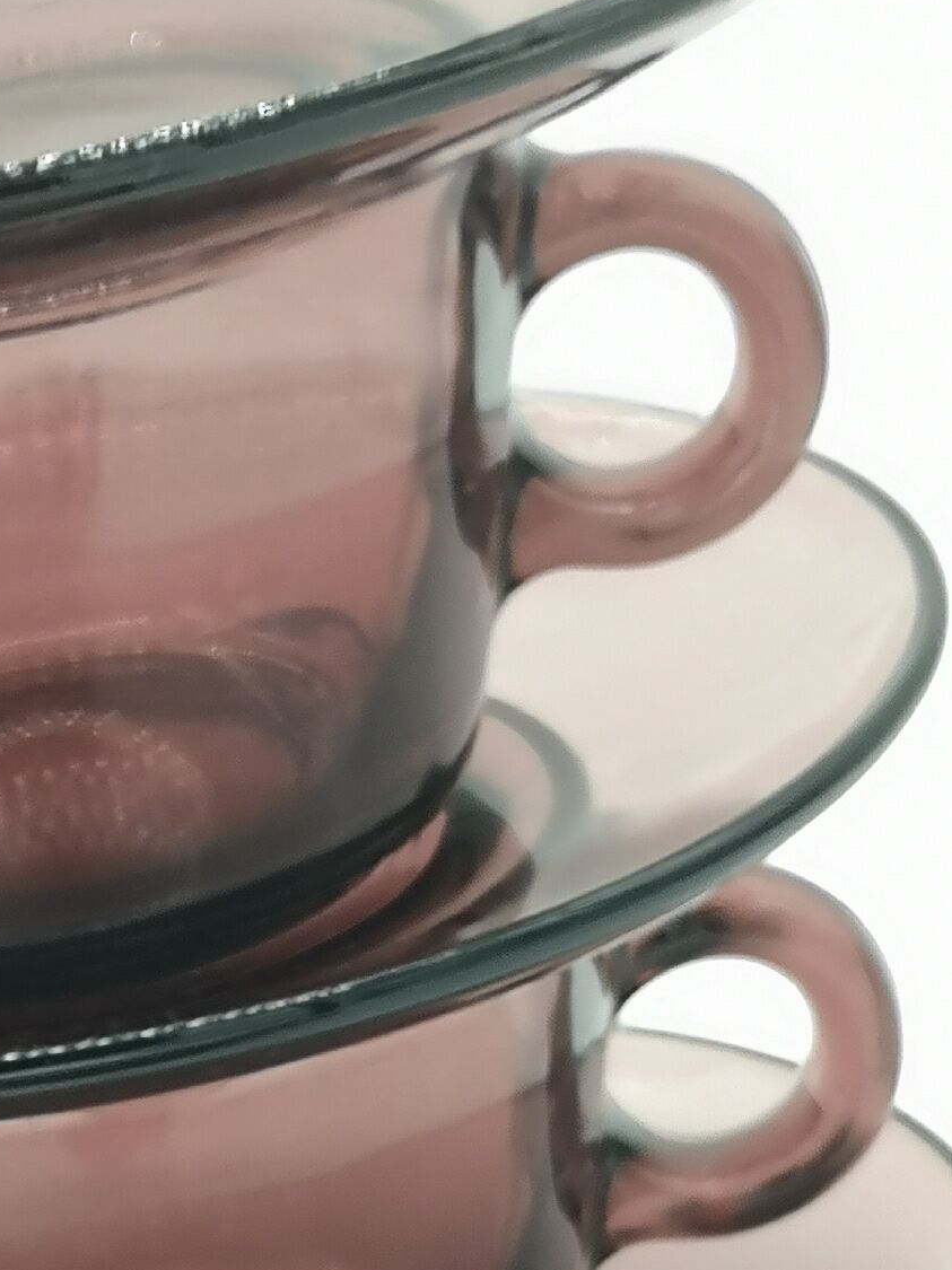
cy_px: 1594
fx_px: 4880
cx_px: 10
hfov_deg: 11.0
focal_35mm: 133
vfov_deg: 14.3
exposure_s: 1/100
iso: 50
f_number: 1.8
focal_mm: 5.58
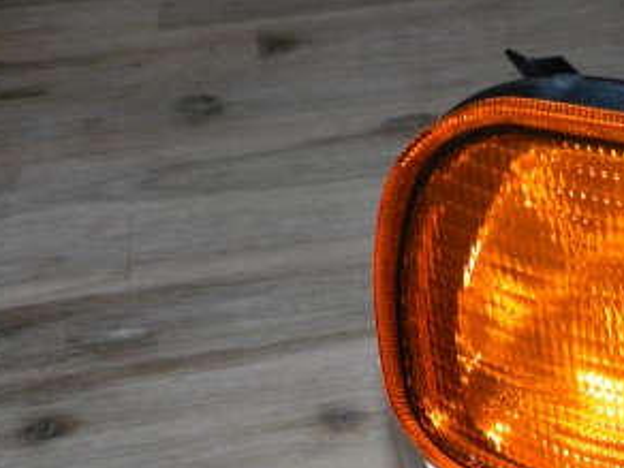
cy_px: 457
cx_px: 637
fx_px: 1028
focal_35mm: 57
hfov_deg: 31.1
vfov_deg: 24.6
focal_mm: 4.6
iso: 200
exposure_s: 1/30
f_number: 2.8
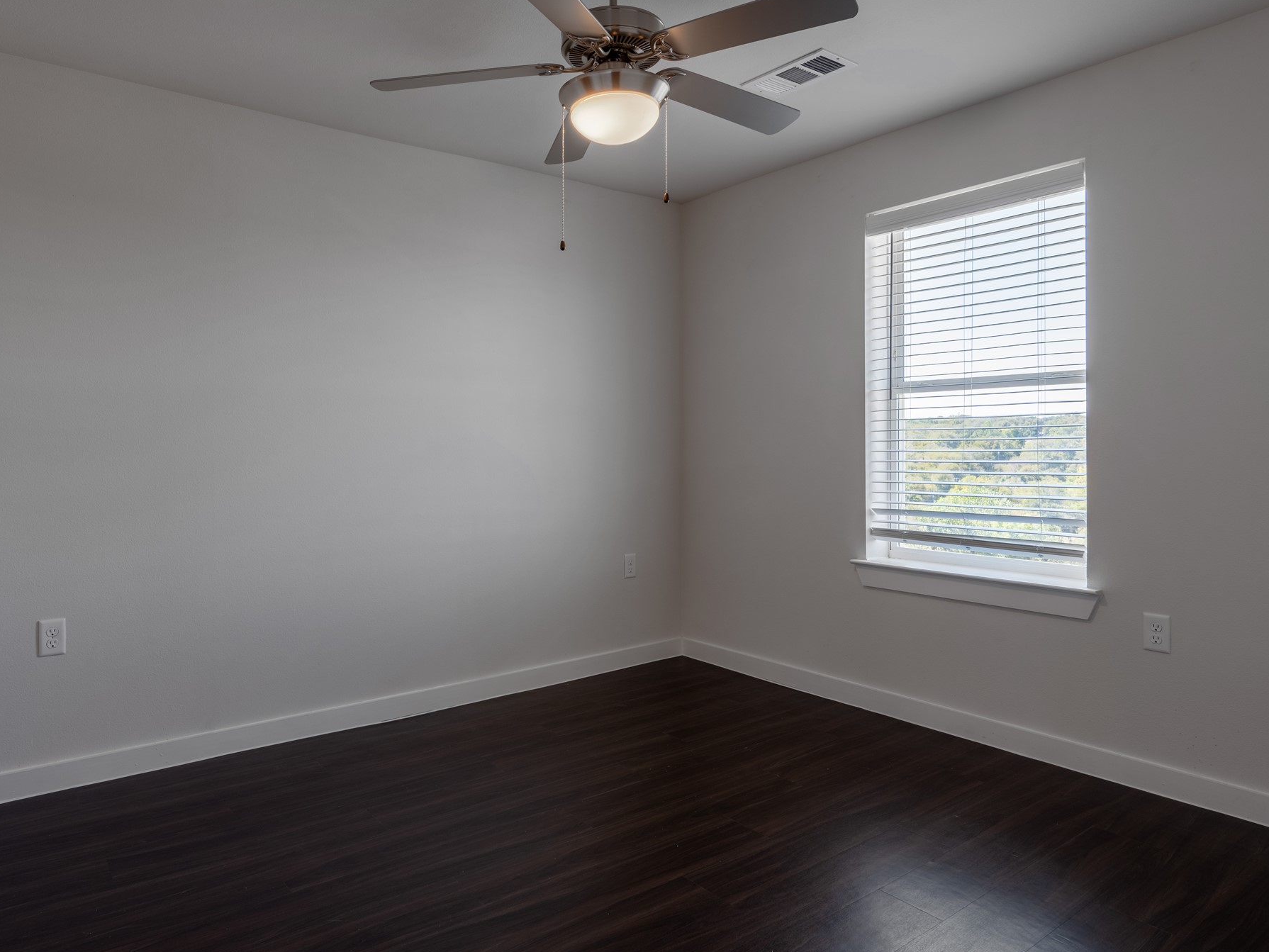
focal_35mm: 22
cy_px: 442
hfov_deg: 77.3
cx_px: 581
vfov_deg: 62.0
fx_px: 791
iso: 160
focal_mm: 18.5
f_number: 8
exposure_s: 1/60
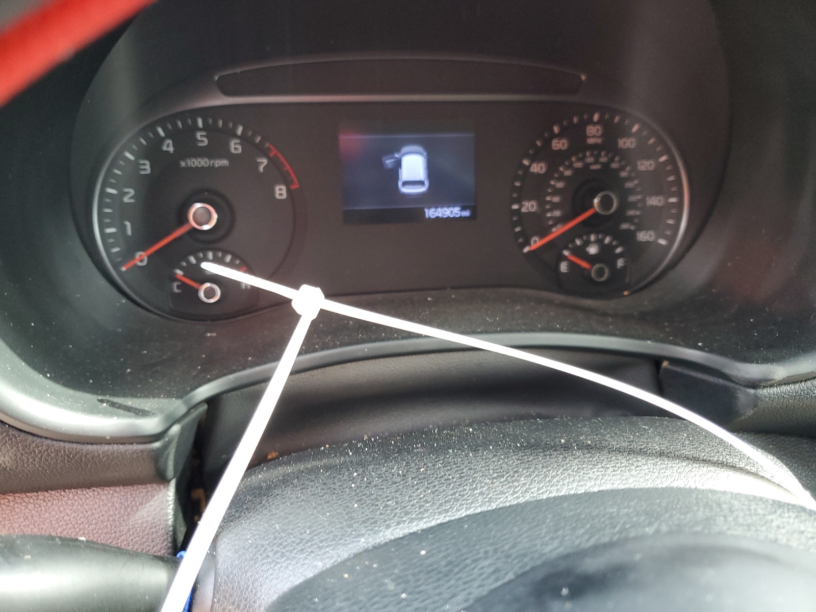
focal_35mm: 26
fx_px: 613
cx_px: 408
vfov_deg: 53.1
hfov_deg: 67.3
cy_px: 306
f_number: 1.5
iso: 142
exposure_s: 1/60.2
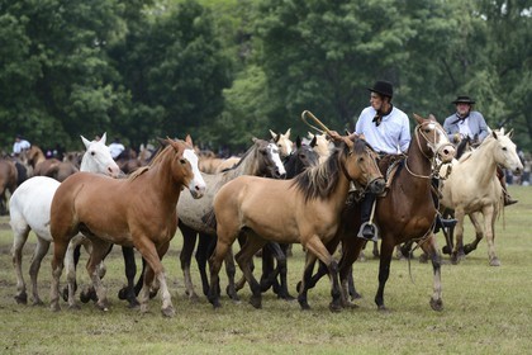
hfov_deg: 10.3
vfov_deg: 6.9
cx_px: 266
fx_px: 2955
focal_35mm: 200
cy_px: 178
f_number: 6.3
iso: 400
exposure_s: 1/400
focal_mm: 200
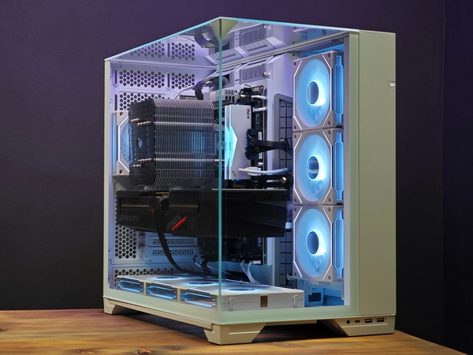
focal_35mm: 75
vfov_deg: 19.6
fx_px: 1025
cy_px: 178
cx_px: 236
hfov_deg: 26.0
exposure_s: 1/38.8
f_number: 1.8
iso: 100
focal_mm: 12.28
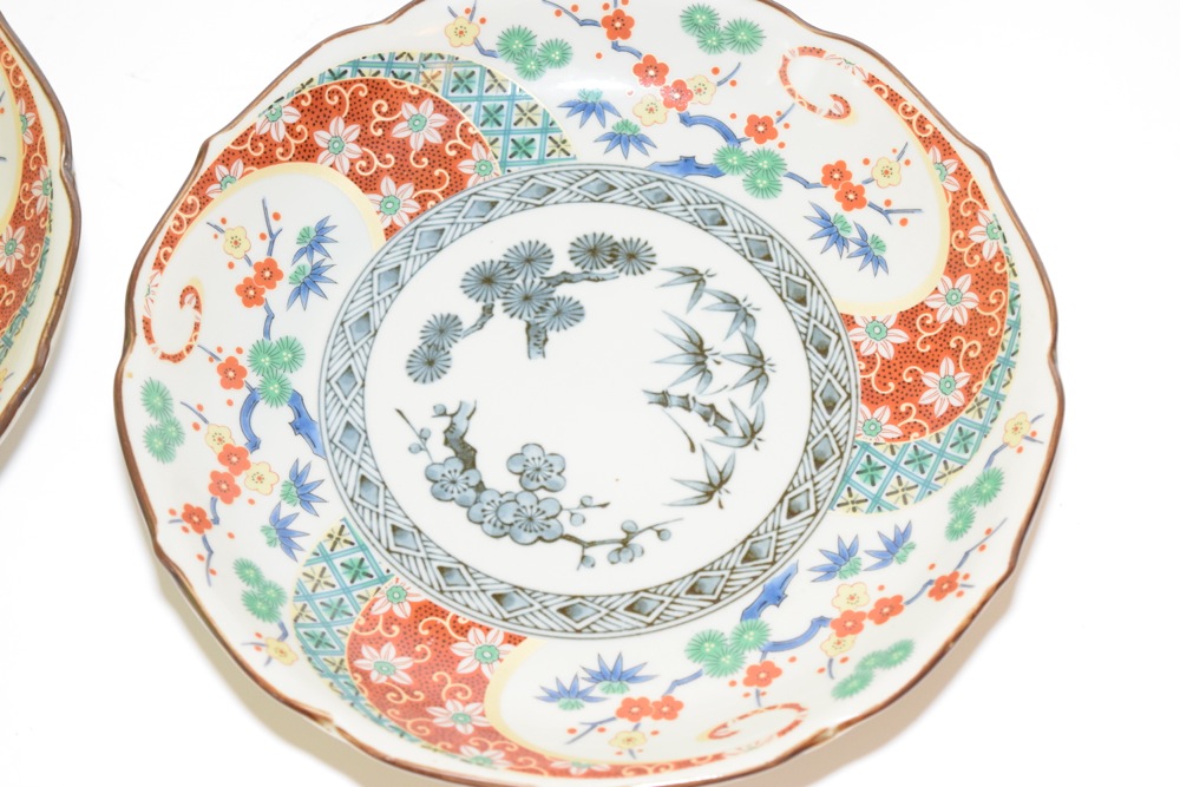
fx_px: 2459
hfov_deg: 27.0
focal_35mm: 75
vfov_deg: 18.2
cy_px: 394
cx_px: 590
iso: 2200
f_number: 5.6
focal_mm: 50
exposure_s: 1/60
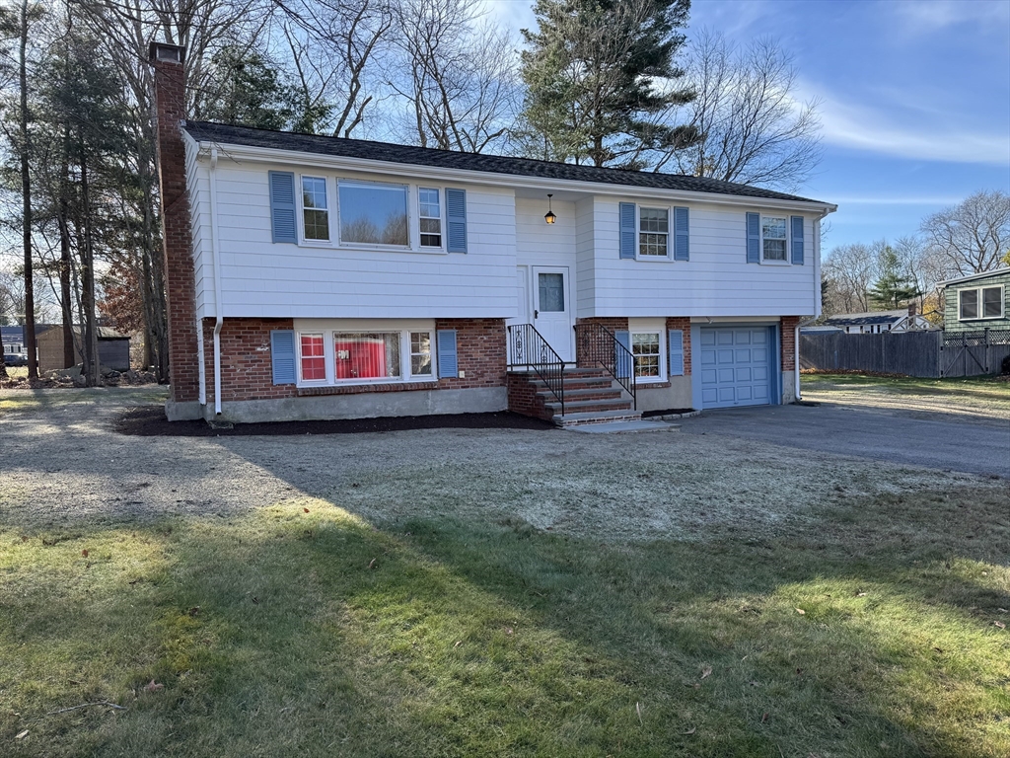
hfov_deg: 71.6
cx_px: 505
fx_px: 700
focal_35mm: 24
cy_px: 379
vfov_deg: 56.8
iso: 80
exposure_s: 1/1238
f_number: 1.78
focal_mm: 6.76
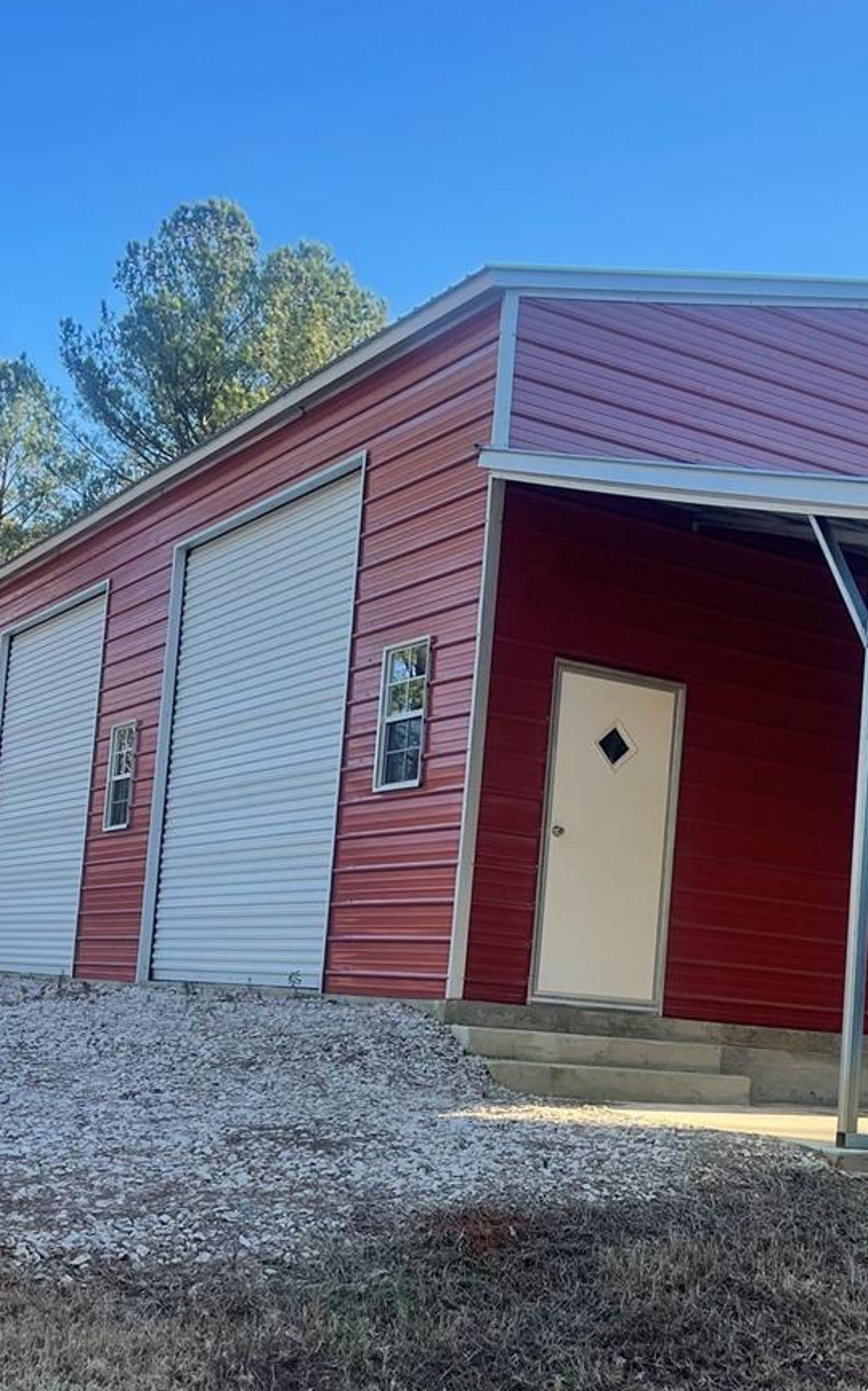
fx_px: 1780
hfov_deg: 27.2
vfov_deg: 42.3
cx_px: 600
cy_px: 882
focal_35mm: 47
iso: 32
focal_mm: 5.1
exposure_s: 1/1038
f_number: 1.6
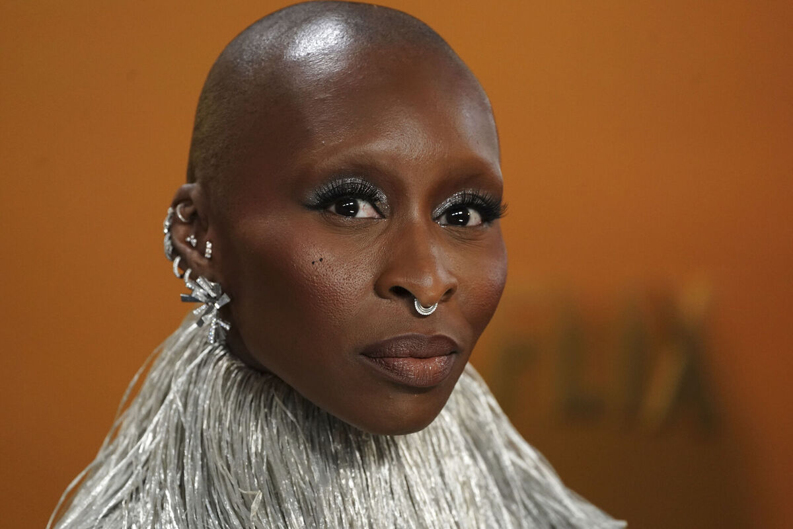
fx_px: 7599
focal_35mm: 345
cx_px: 396
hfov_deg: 6.0
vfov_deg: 4.0
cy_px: 264
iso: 5000
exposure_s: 1/400
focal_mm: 345
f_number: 5.6
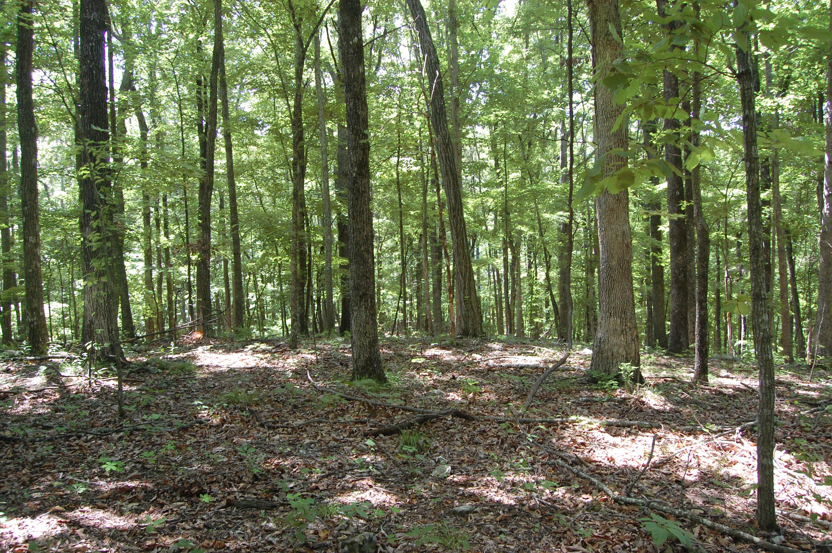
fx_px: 623
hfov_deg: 67.4
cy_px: 276
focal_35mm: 27
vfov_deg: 47.8
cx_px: 416
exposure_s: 1/25
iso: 800
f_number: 7.1
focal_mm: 18
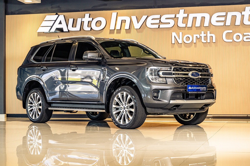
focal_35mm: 75
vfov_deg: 18.2
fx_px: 521
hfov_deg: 27.0
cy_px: 83
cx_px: 125
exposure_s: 1/200
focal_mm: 75
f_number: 4
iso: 500
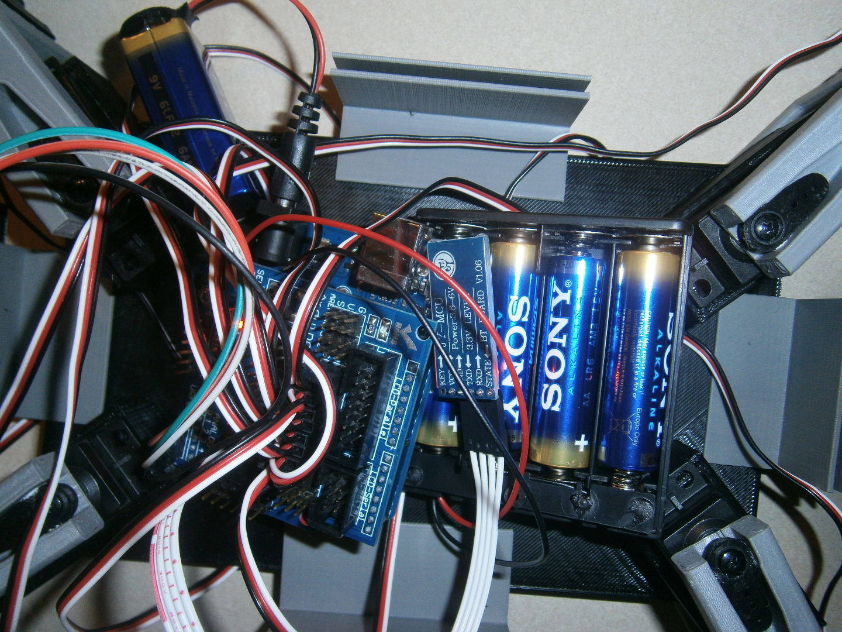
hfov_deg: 58.4
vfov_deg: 45.4
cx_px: 421
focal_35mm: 31
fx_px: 754
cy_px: 316
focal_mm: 5.5
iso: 125
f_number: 2.9
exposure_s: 1/30
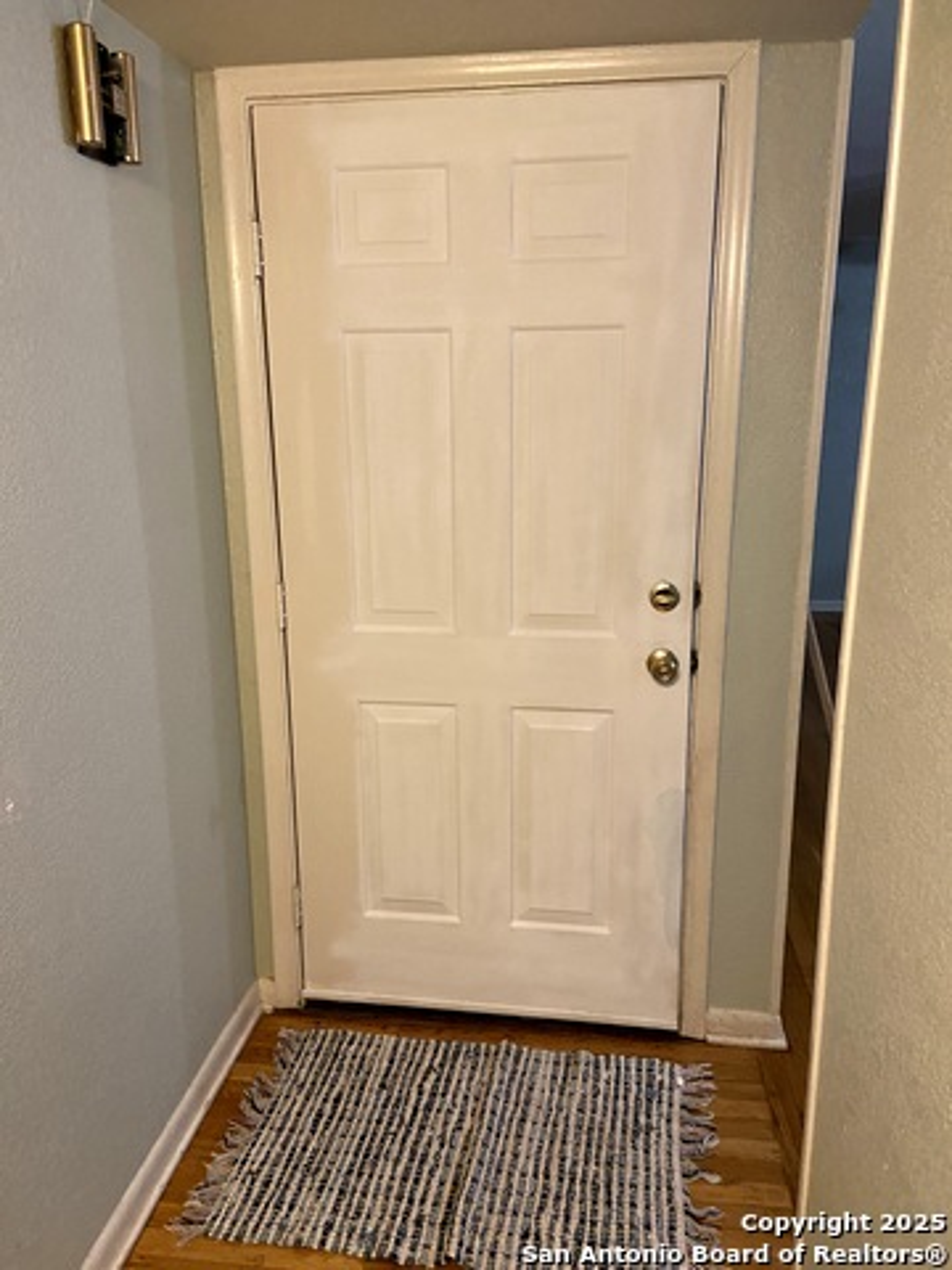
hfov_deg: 53.1
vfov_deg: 67.3
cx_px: 476
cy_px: 635
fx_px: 953
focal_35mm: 26
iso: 400
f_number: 1.8
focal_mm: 4.25
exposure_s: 1/60
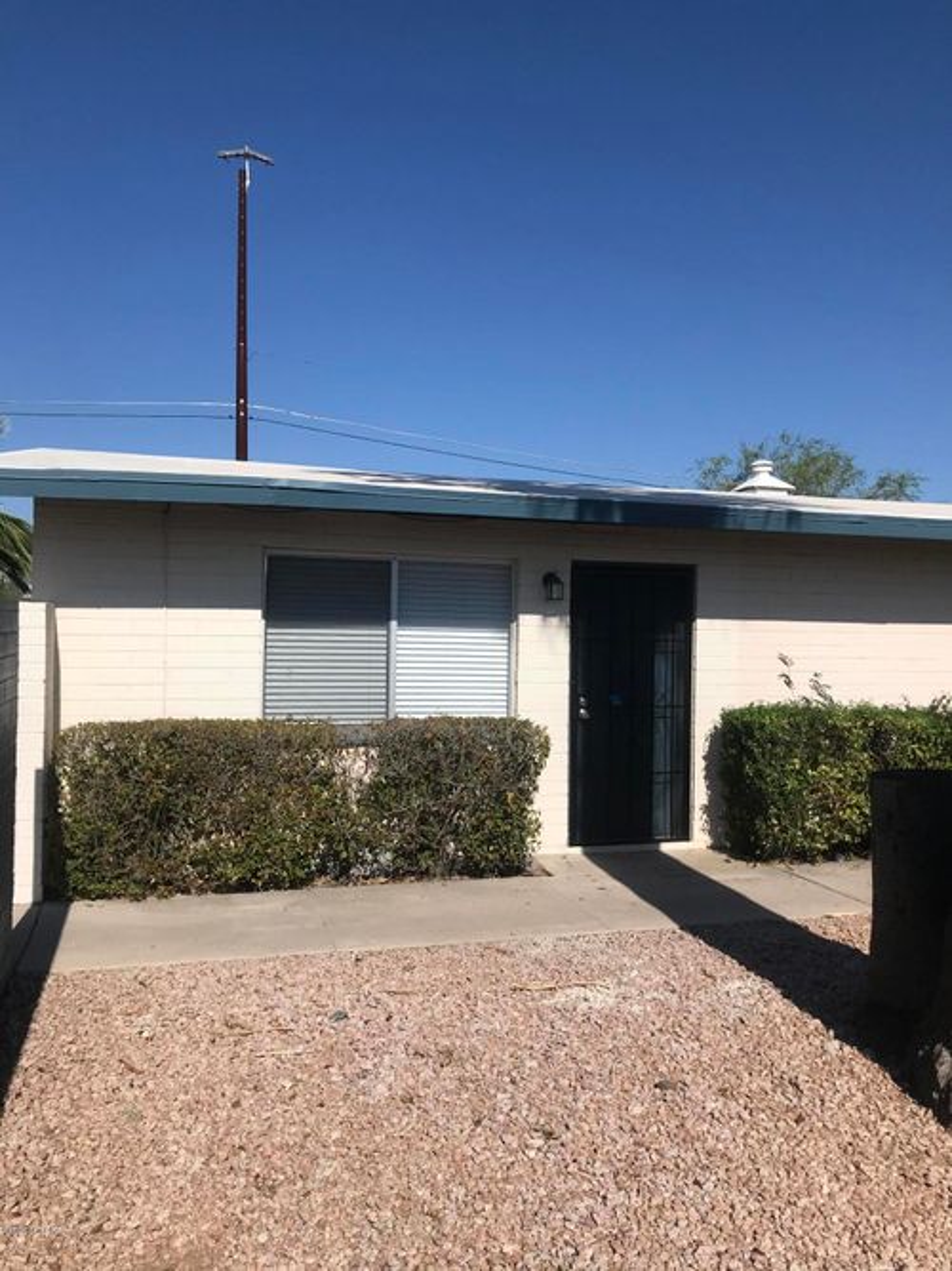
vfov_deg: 63.5
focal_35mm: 28
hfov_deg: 49.7
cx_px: 476
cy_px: 636
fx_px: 1027
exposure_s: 1/4808
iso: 20
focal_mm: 3.99
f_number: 1.8
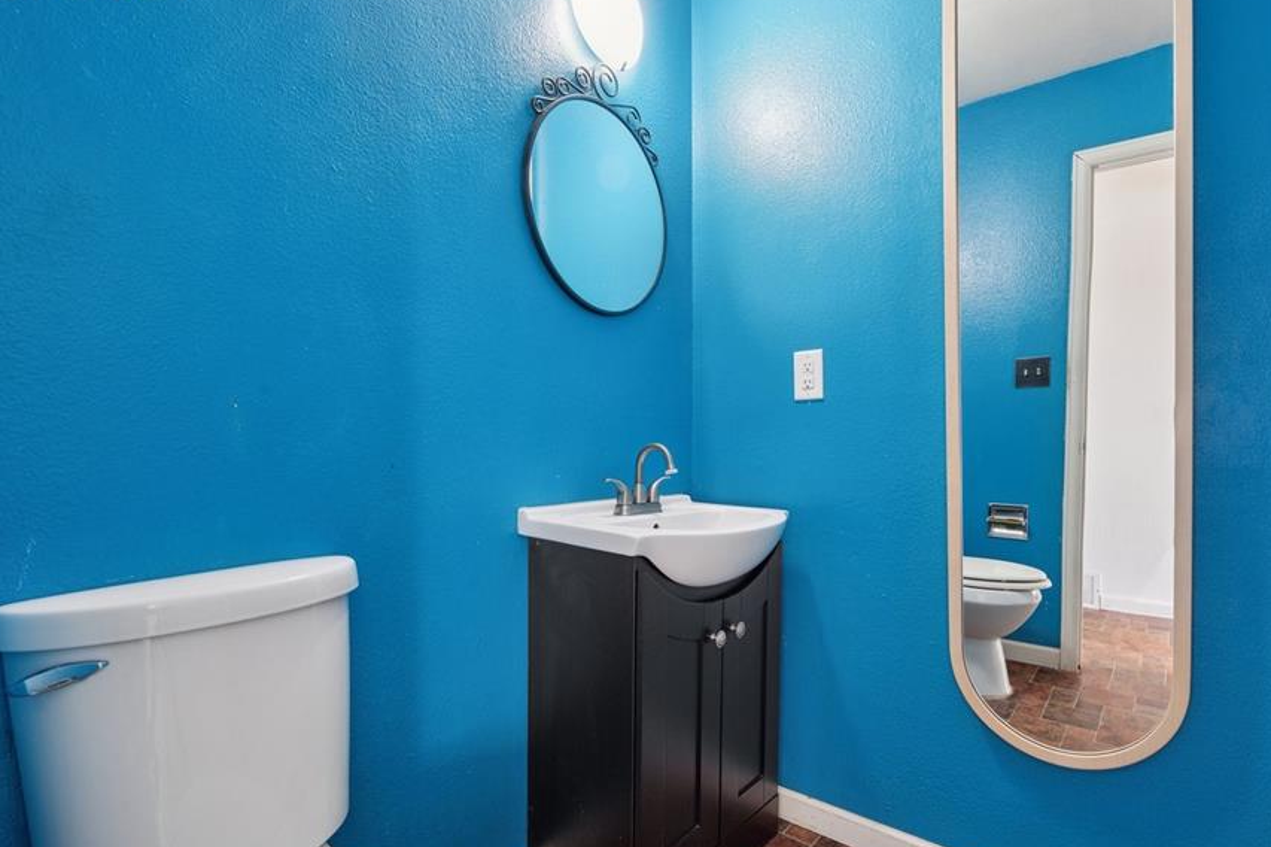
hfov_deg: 90.0
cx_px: 644
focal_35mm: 18
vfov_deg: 67.3
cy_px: 415
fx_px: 635
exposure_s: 1
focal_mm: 15
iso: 800
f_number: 11
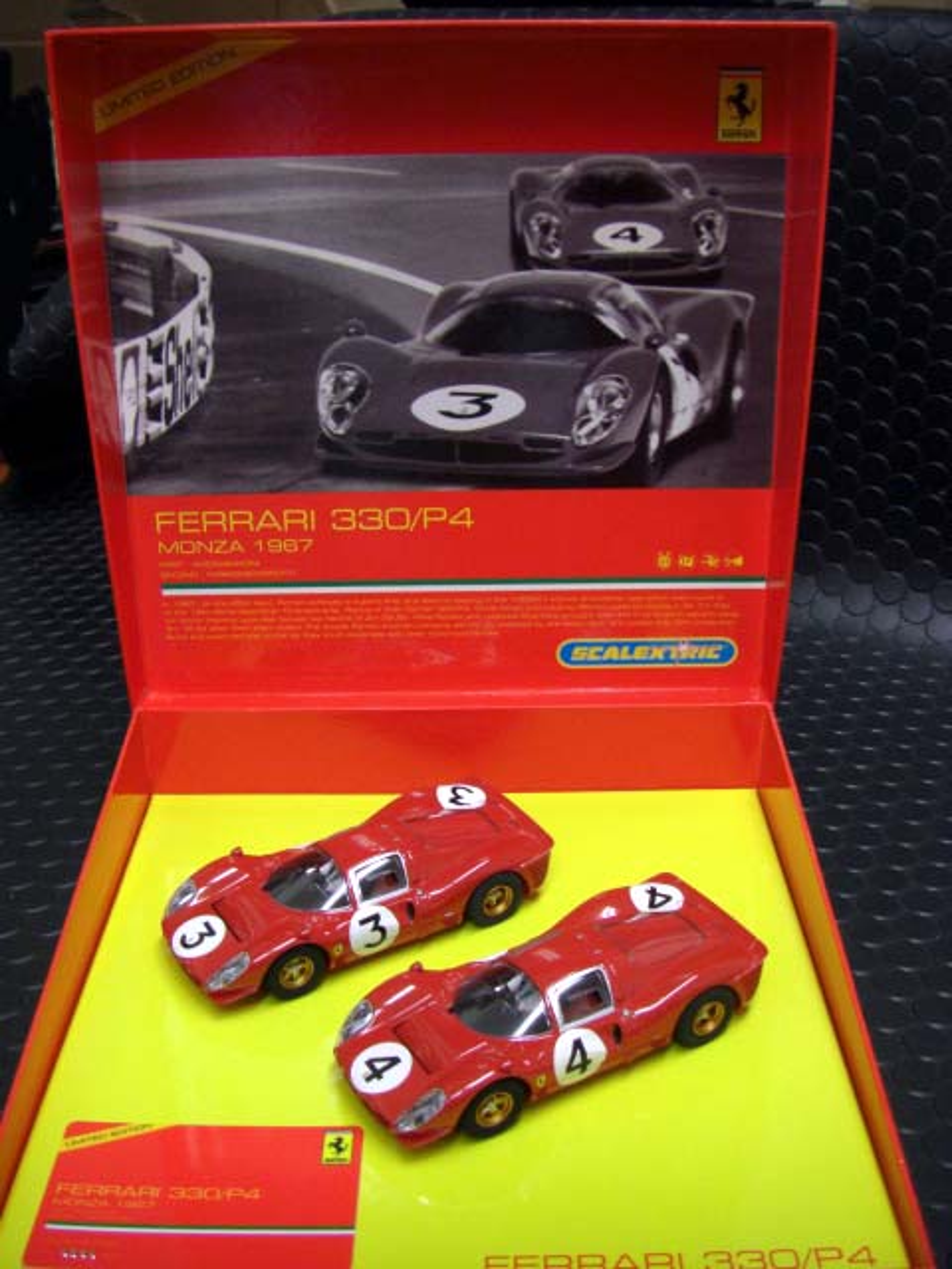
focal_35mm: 38
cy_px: 634
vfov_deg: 49.0
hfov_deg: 37.7
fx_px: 1393
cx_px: 476
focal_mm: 6.3
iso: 200
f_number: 3.4
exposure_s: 1/40
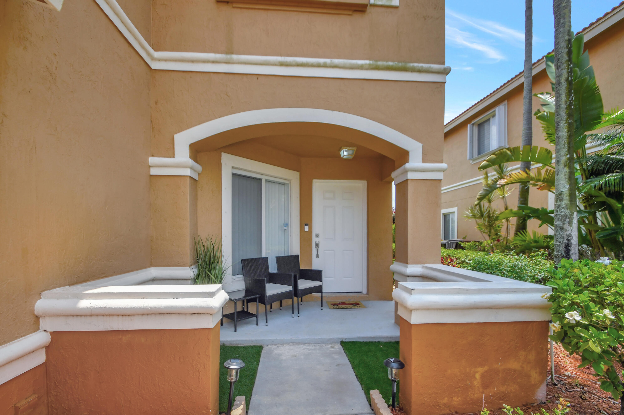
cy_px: 208
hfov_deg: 100.4
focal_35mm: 15
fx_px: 260
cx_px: 312
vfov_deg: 77.3
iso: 400
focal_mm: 10
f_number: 8
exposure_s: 1/800
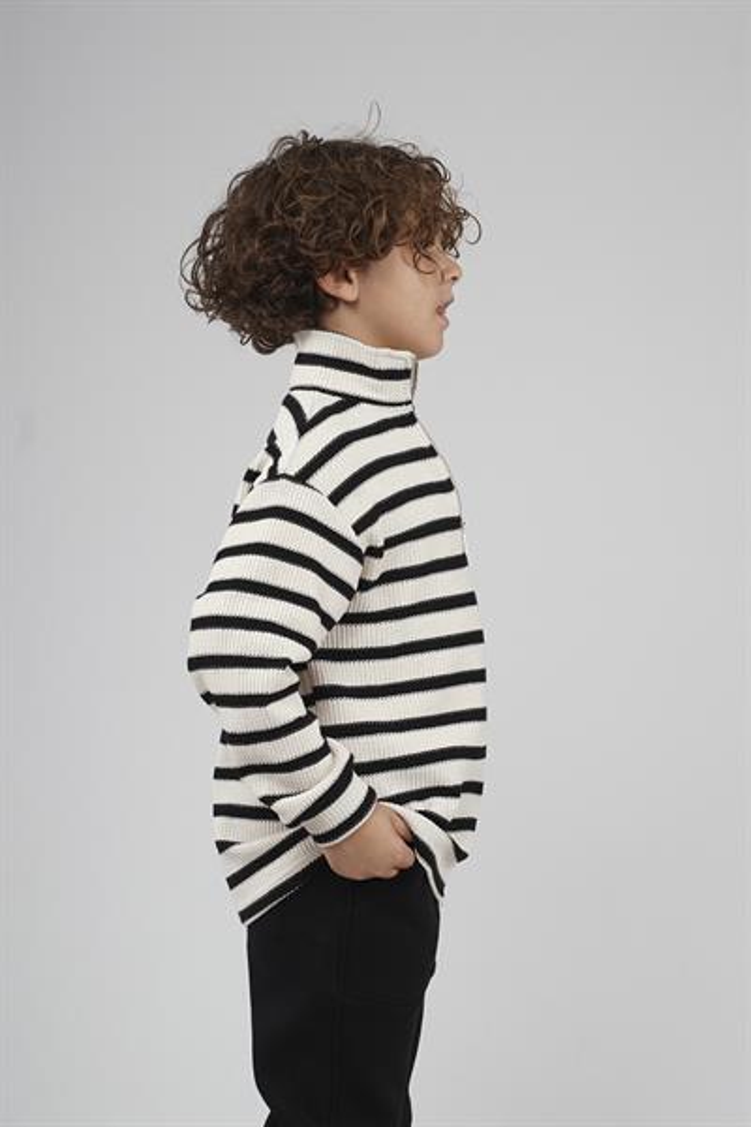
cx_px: 376
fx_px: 3192
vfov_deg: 20.0
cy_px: 564
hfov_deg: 13.4
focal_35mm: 102
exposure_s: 1/160
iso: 64
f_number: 5
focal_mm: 68
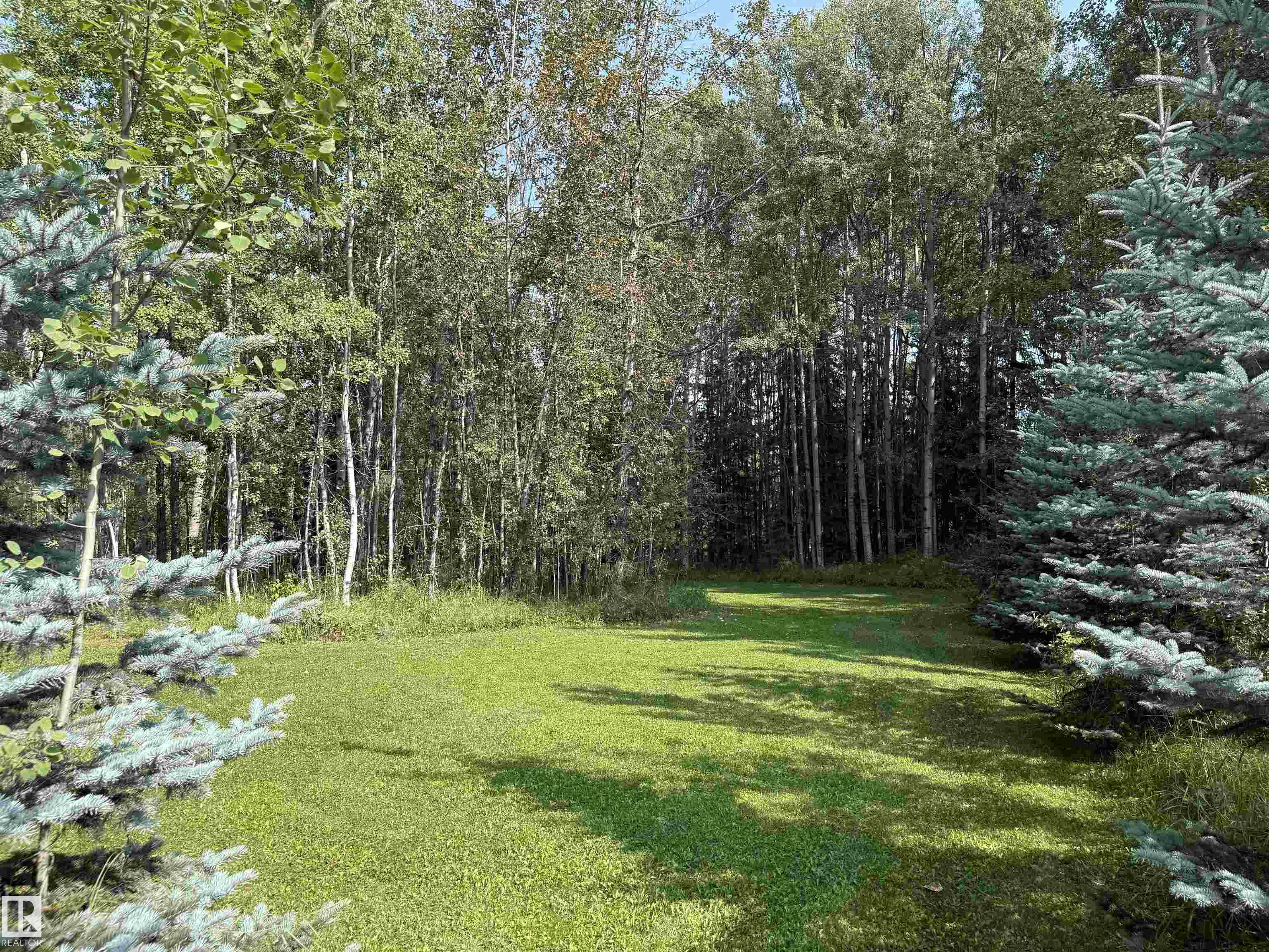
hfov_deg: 71.6
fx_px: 880
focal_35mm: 24
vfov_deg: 56.8
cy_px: 476
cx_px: 634
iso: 80
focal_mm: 6.76
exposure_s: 1/1122
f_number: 1.78
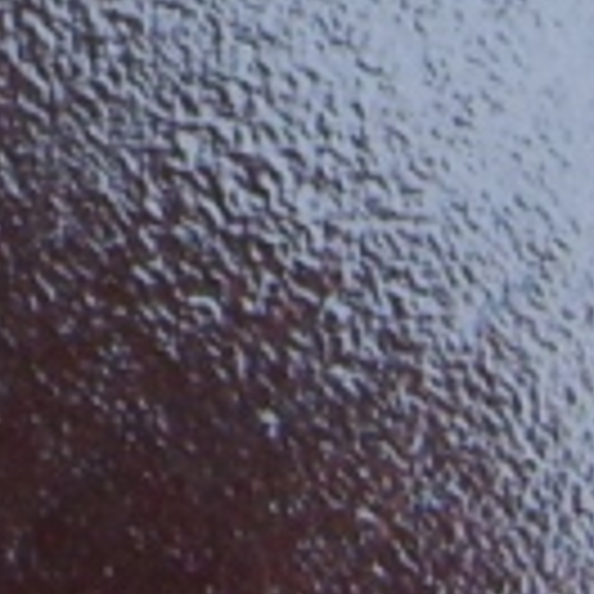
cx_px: -630
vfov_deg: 6.9
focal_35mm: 240
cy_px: -837
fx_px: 4659
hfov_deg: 7.0
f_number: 2.8
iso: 50
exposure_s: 1/90
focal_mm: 5.8
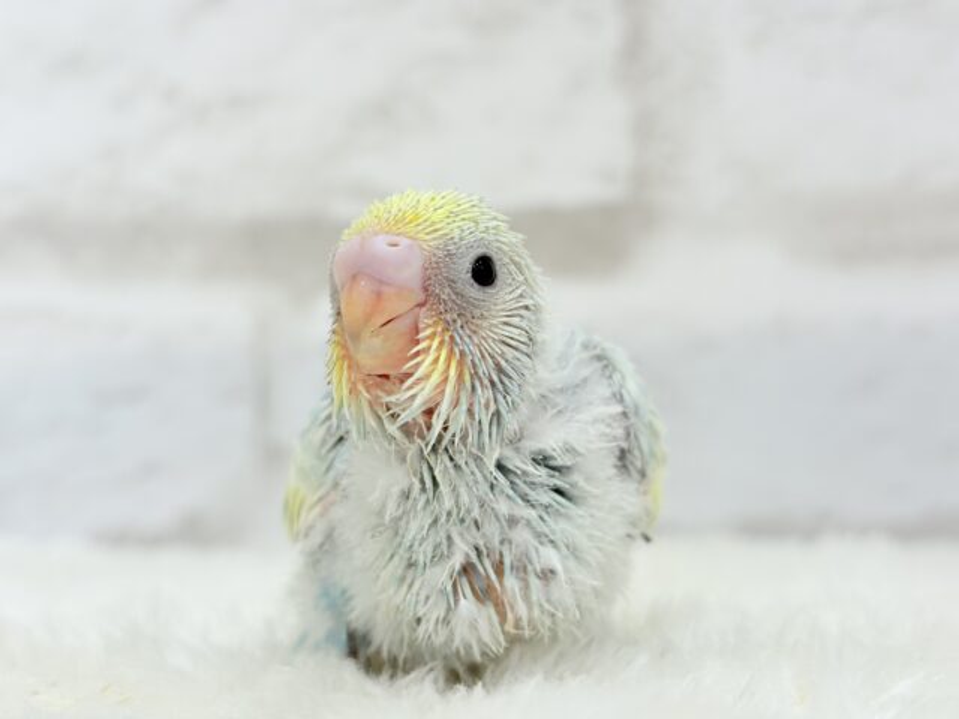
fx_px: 1441
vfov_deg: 28.0
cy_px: 360
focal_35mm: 52
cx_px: 480
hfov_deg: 36.8
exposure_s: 1/50
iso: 40
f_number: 1.6
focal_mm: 5.96
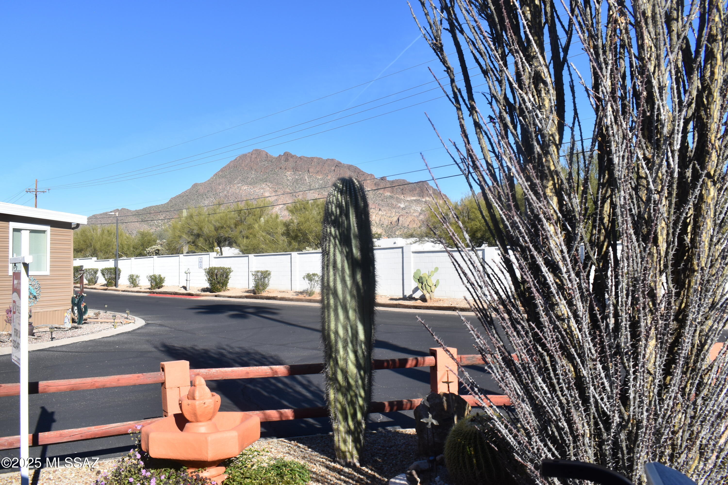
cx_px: 364
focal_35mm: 32
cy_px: 242
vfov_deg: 41.7
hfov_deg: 59.5
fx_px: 637
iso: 200
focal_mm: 21
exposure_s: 1/400
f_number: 10
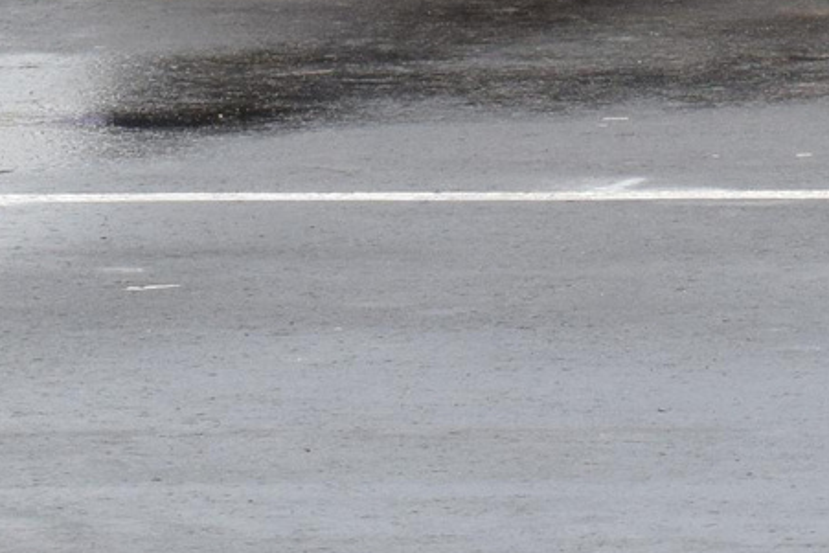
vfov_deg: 2.9
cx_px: 1570
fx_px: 10776
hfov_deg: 4.4
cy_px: -708
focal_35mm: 468
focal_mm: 55
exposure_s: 1/1000
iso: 560
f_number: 5.6
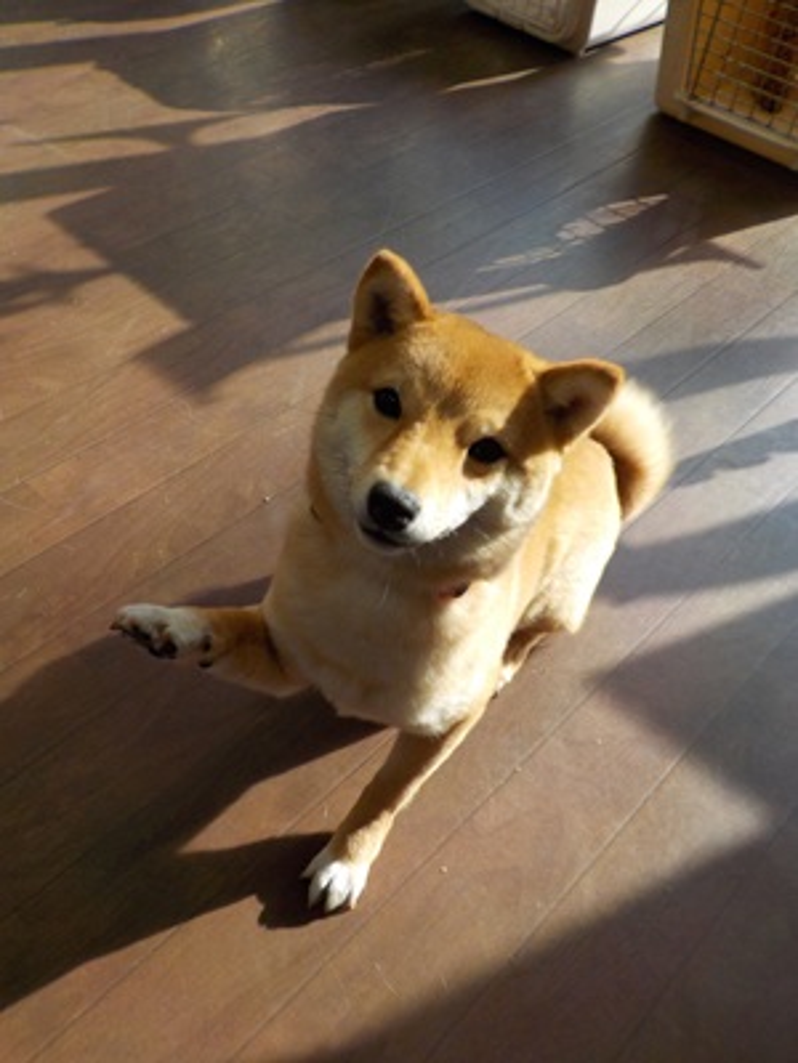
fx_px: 922
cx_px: 399
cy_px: 532
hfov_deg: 46.8
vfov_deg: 60.0
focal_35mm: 30
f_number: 3.3
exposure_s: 1/200
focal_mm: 4.1
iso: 125
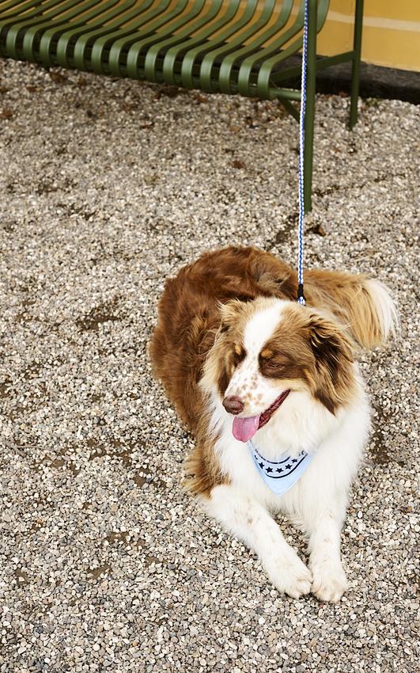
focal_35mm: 52
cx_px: 222
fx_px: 953
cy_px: 331
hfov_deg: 24.9
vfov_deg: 38.9
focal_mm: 50
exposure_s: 1/200
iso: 250
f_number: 5.6
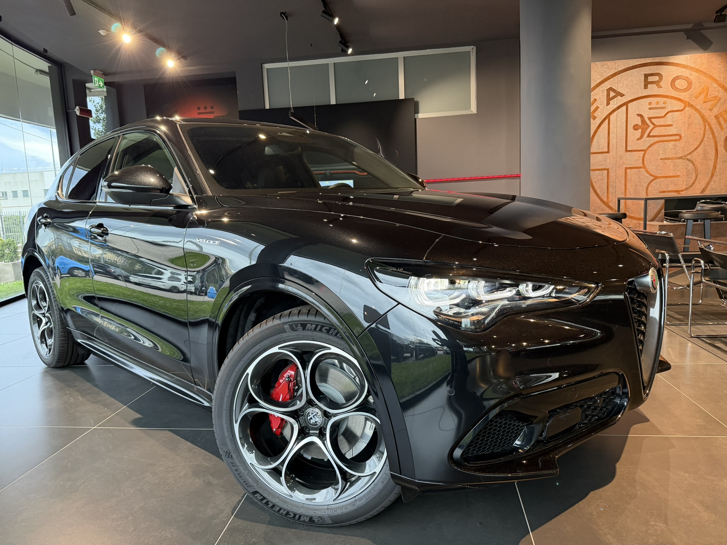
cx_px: 364
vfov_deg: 56.8
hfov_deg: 71.6
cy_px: 272
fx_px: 504
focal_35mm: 24
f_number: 1.78
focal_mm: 6.76
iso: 320
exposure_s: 1/55
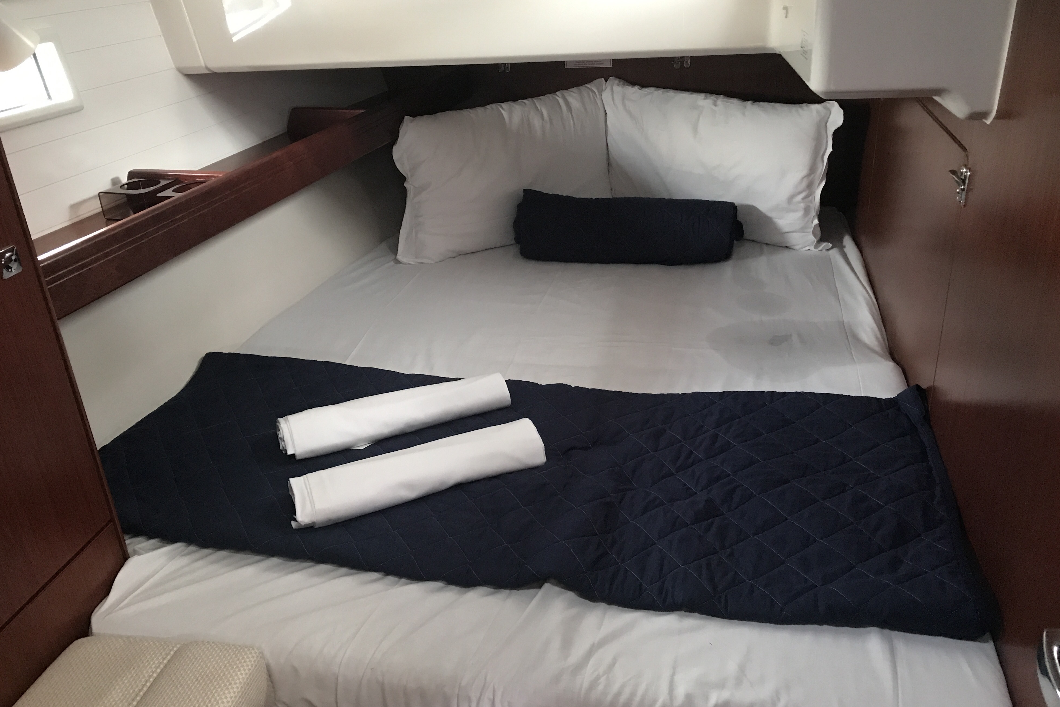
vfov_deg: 43.6
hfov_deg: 61.9
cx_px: 526
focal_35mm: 30
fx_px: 883
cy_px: 351
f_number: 1.8
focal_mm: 3.99
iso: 100
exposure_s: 1/13
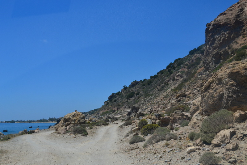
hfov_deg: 44.9
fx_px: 299
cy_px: 82
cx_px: 124
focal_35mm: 44
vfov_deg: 30.9
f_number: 11
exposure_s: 1/500
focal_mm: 29
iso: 280
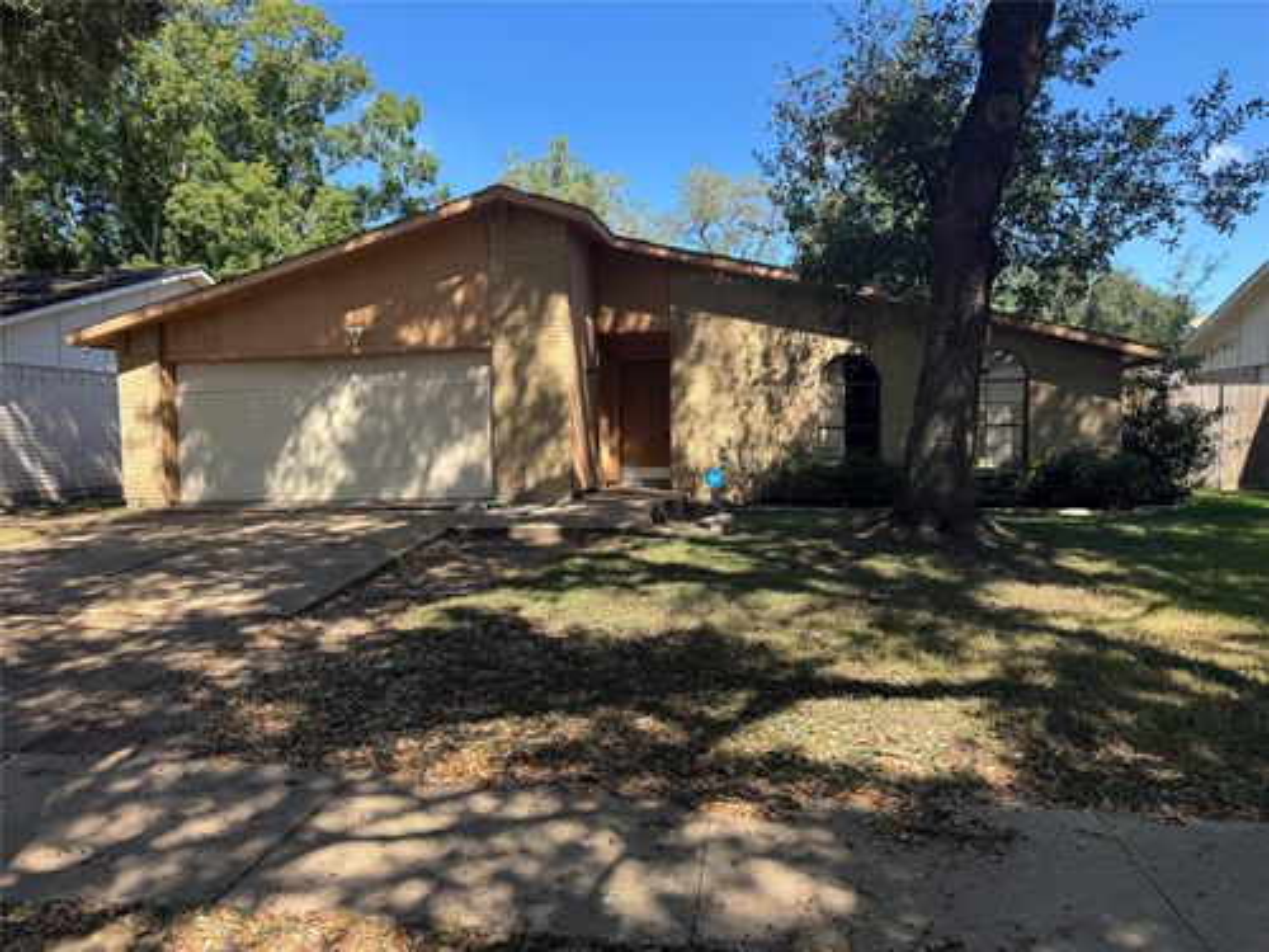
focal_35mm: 24
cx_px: 634
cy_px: 476
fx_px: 880
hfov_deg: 71.6
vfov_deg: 56.8
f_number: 1.78
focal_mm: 6.76
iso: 80
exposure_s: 1/1193
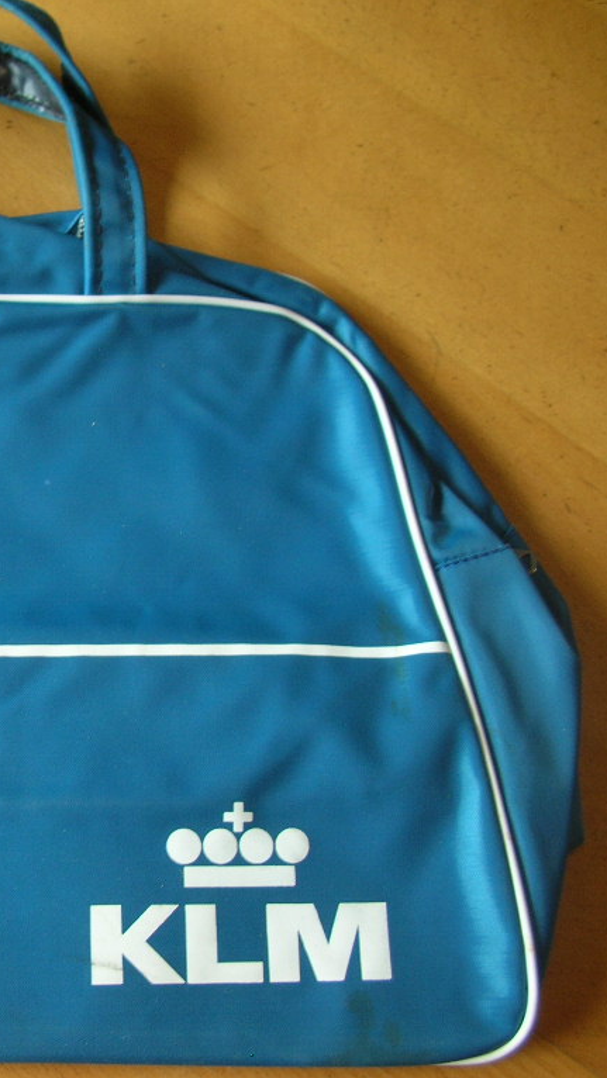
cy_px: 539
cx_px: -37
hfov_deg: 22.4
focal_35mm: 51
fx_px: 1459
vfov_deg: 40.6
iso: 50
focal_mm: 5.8
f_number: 2.8
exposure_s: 1/16.6
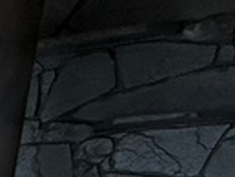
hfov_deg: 8.8
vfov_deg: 11.4
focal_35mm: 111
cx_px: -649
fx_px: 754
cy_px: 405
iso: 50
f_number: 2.2
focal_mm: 2.22
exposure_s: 1/231
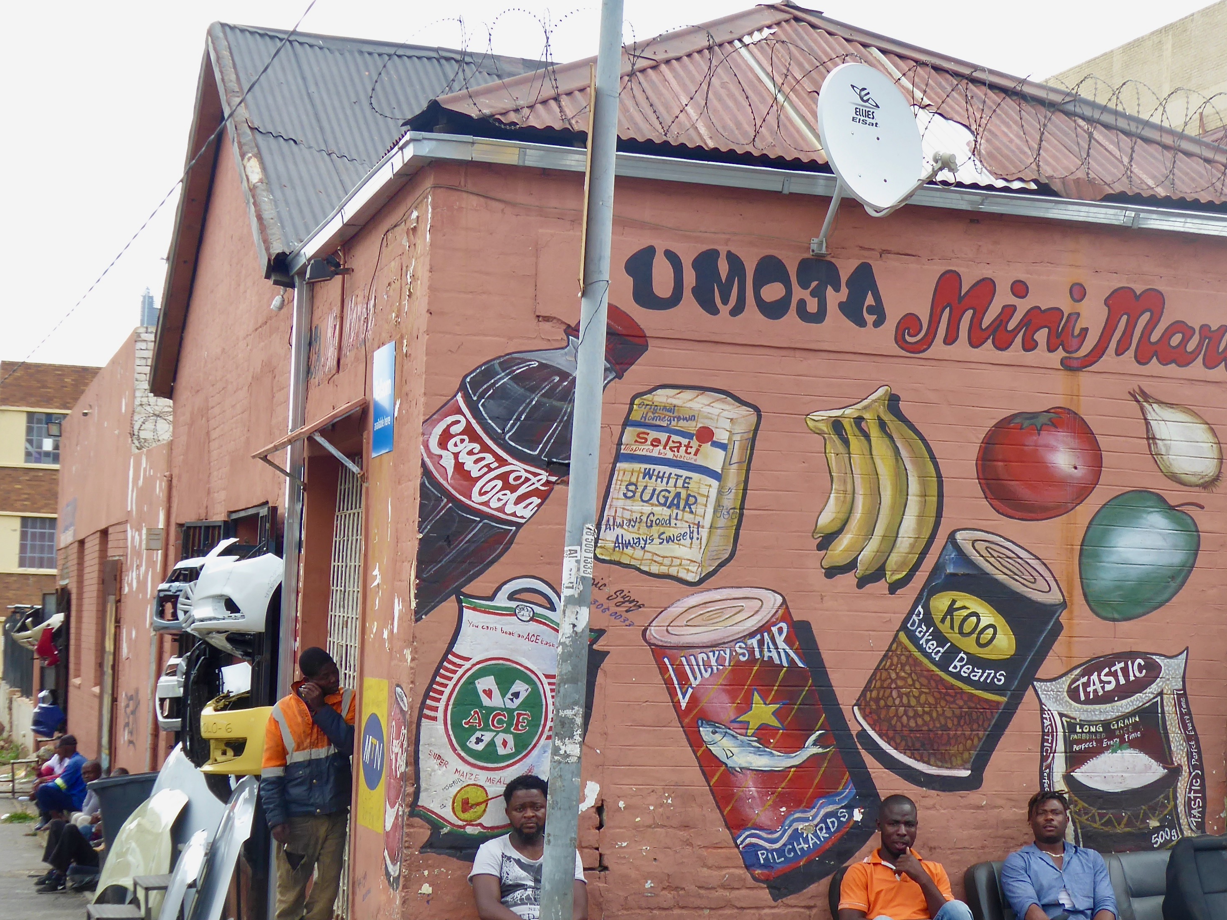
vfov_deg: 22.9
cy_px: 532
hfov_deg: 30.1
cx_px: 772
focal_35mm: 64
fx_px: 2268
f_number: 4
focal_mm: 8.4
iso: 80
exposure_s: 1/100
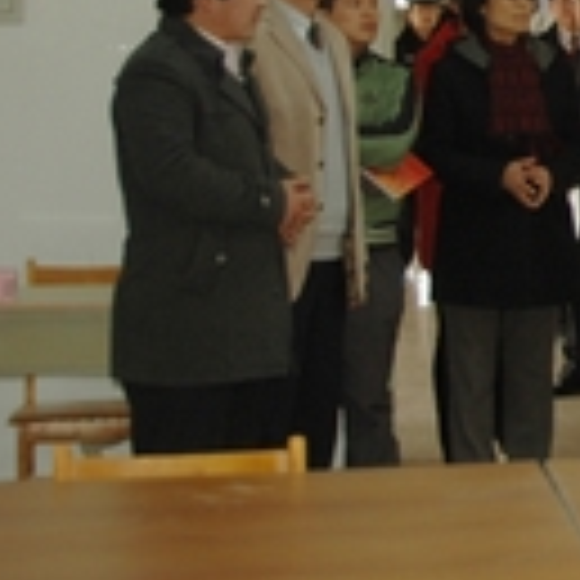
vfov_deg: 14.8
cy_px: 38
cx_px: 917
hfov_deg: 13.9
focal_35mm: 116
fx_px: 2199
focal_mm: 28
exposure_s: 1/60
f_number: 3.5
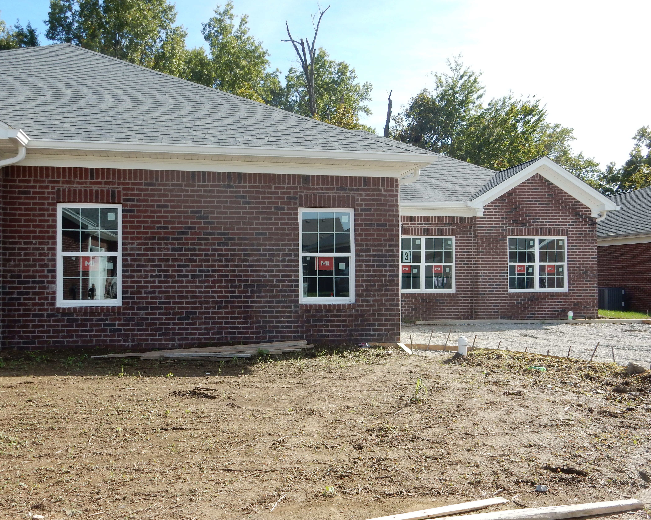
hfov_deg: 55.6
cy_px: 264
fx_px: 617
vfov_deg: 45.8
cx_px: 302
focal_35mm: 32
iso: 125
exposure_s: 1/640
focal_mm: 5.4
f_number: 4
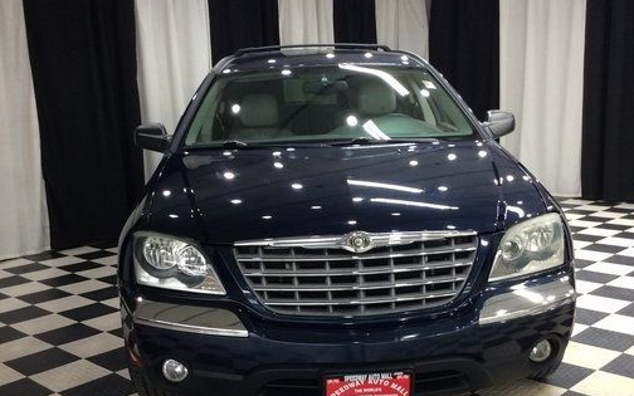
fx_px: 743
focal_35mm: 43
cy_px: 246
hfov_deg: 46.2
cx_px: 321
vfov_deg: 29.7
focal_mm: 3.3
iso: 80
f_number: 2.4
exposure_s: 1/24
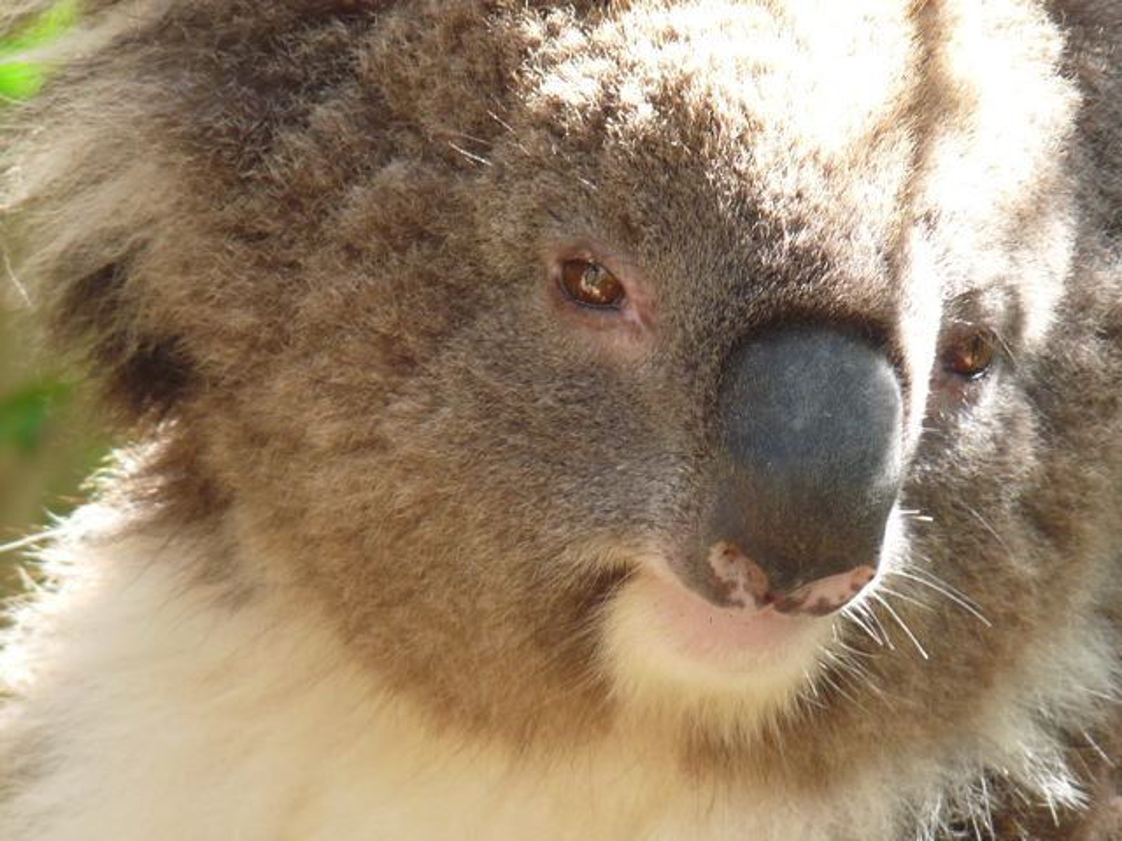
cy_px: 420
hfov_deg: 4.0
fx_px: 16142
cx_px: 561
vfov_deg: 3.0
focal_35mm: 498
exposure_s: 1/60
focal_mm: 50.1
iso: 100
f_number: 3.7
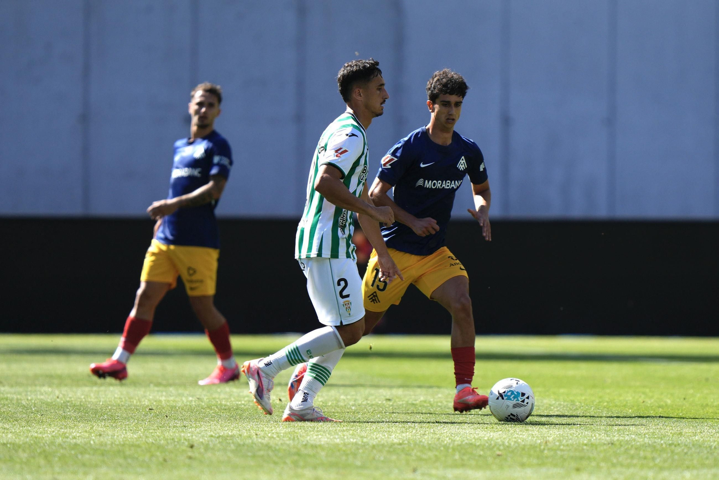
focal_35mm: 400
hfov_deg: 5.2
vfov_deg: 3.4
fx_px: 7989
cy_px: 240
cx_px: 360
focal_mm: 400
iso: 100
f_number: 2.8
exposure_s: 1/1250
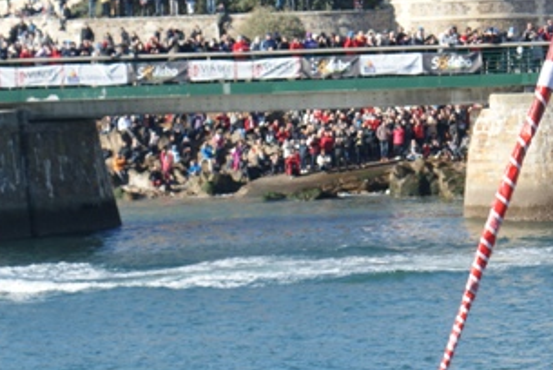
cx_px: 553
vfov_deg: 6.3
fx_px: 3383
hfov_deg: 9.3
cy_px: 229
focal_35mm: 220
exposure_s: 1/160
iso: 100
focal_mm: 70
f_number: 8
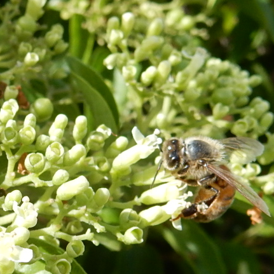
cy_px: 127
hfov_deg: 20.8
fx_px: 734
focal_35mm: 82
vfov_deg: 21.1
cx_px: 35
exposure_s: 1/500
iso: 125
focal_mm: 4.5
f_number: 3.7
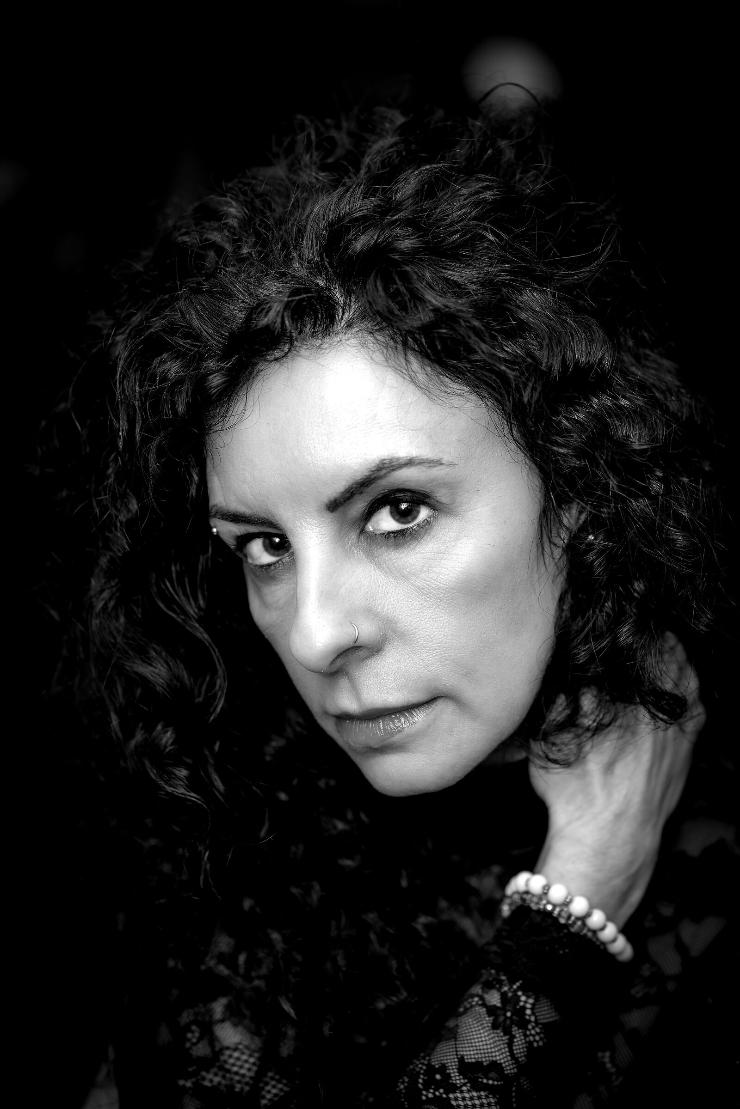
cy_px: 554
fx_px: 2621
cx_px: 370
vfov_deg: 23.9
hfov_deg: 16.1
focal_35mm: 85
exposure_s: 1/100
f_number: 2.8
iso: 100
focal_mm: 85
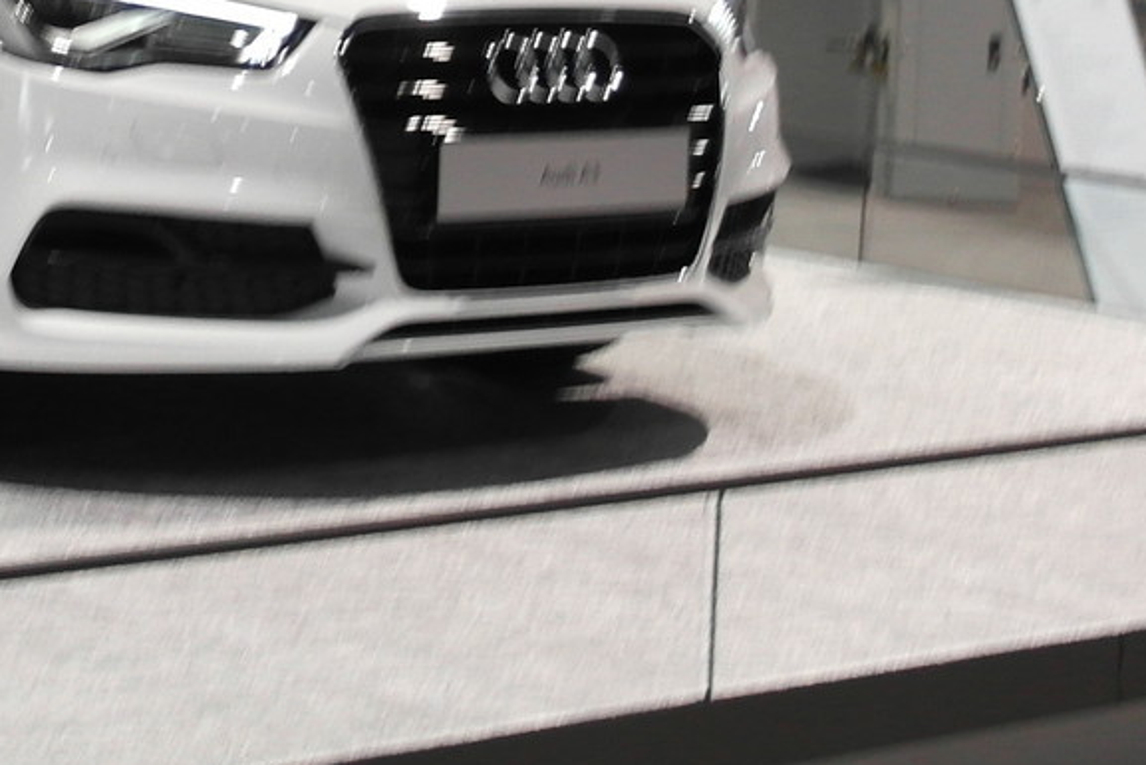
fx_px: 4139
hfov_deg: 15.5
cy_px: -160
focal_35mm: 130
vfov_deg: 10.4
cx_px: 52
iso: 400
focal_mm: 20
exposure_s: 1/30
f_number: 3.5
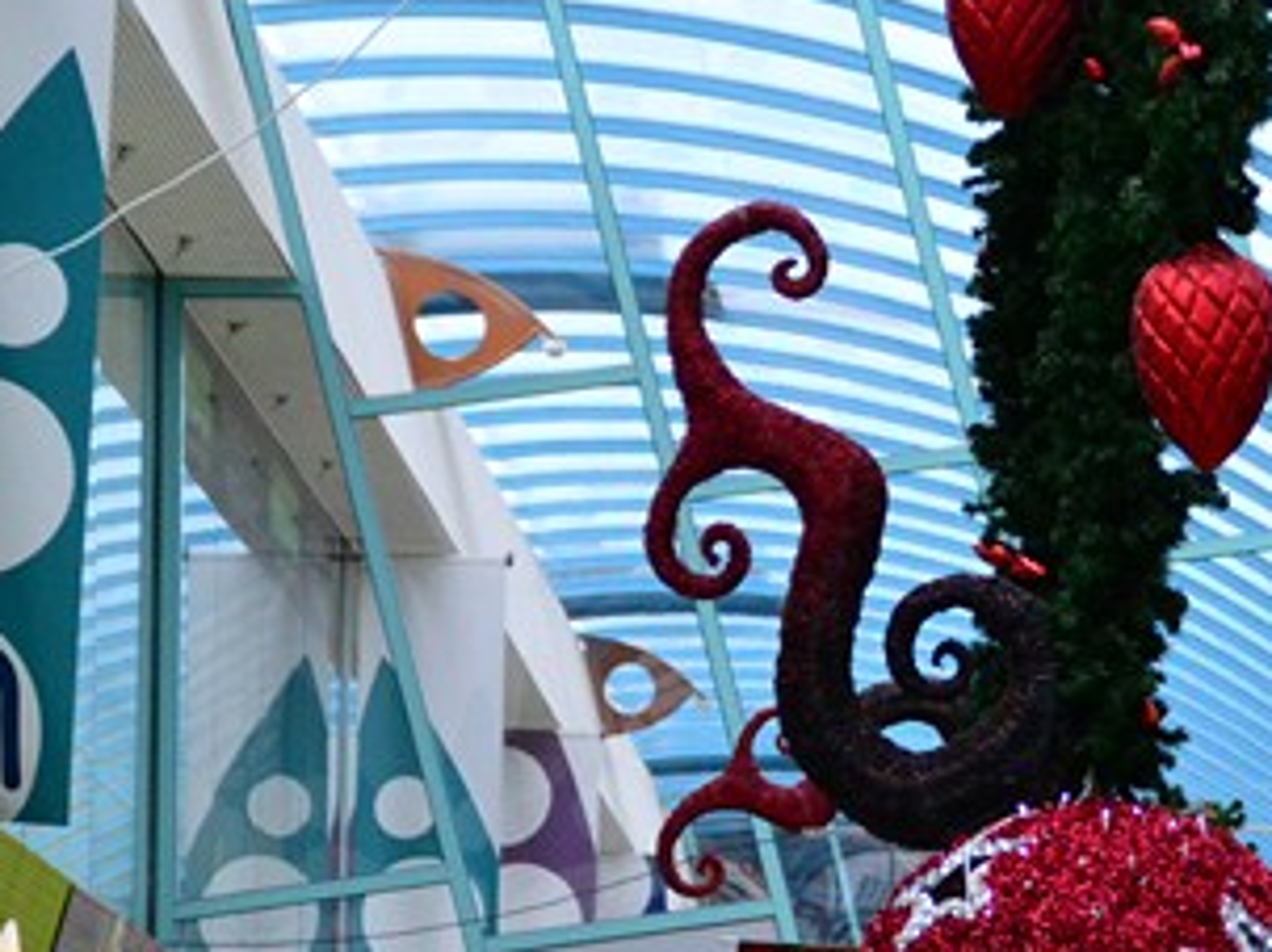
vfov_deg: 6.0
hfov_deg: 8.0
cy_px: 717
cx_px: 987
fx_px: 9036
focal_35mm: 246
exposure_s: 1/800
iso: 3200
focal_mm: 86
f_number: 8
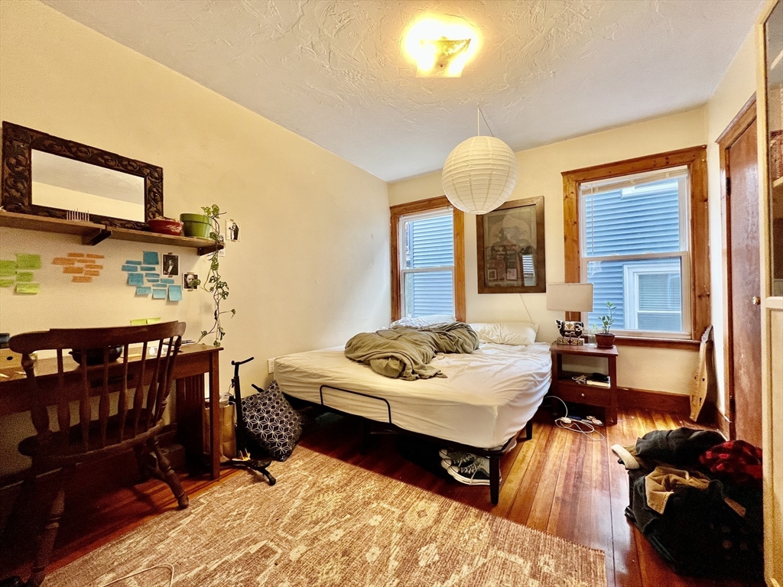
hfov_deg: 106.2
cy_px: 294
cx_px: 392
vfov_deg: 89.9
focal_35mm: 13
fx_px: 294
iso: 125
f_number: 1.8
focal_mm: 1.57
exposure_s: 1/99
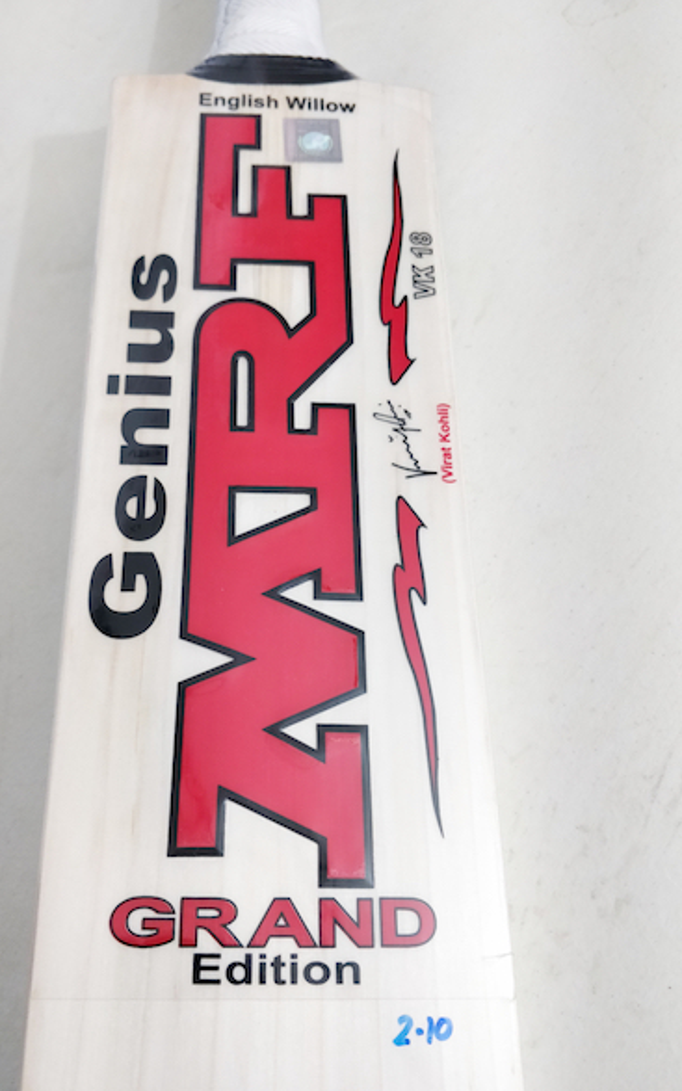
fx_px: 773
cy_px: 541
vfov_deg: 70.4
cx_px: 277
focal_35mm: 26
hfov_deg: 47.4
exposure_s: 1/50
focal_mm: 4.1
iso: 1000
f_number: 1.7
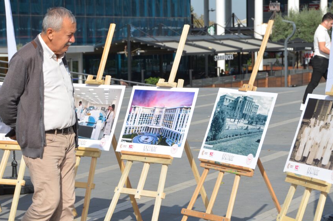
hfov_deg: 15.3
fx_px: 1242
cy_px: 107
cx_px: 176
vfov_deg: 10.1
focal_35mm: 135
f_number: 9
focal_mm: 75
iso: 100
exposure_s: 1/320
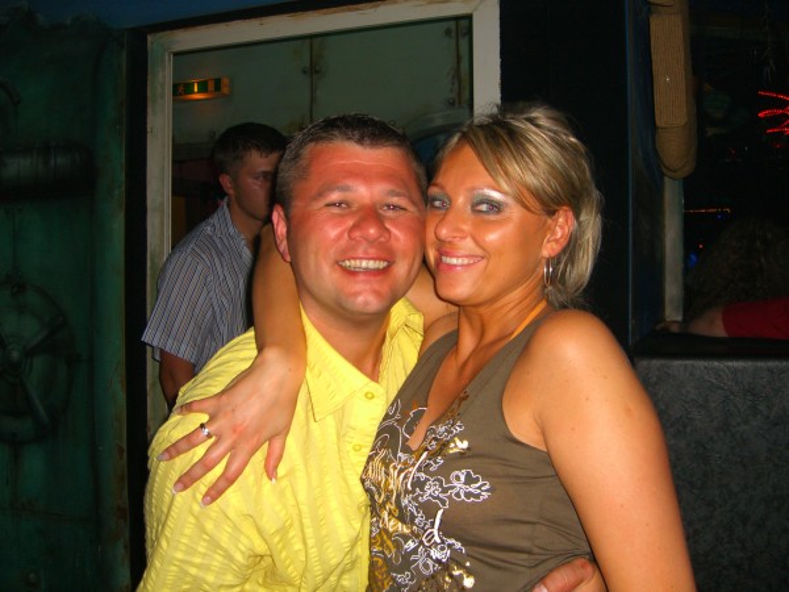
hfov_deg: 49.0
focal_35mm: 38
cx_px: 394
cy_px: 296
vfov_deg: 37.7
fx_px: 866
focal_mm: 7.9
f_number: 2.8
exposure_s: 1/60
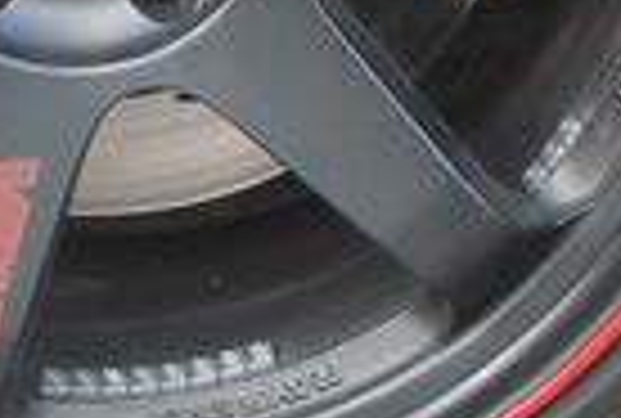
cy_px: -243
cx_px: 54
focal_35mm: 222
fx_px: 3842
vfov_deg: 6.2
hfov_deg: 9.2
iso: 200
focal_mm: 32
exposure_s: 1/100
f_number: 5
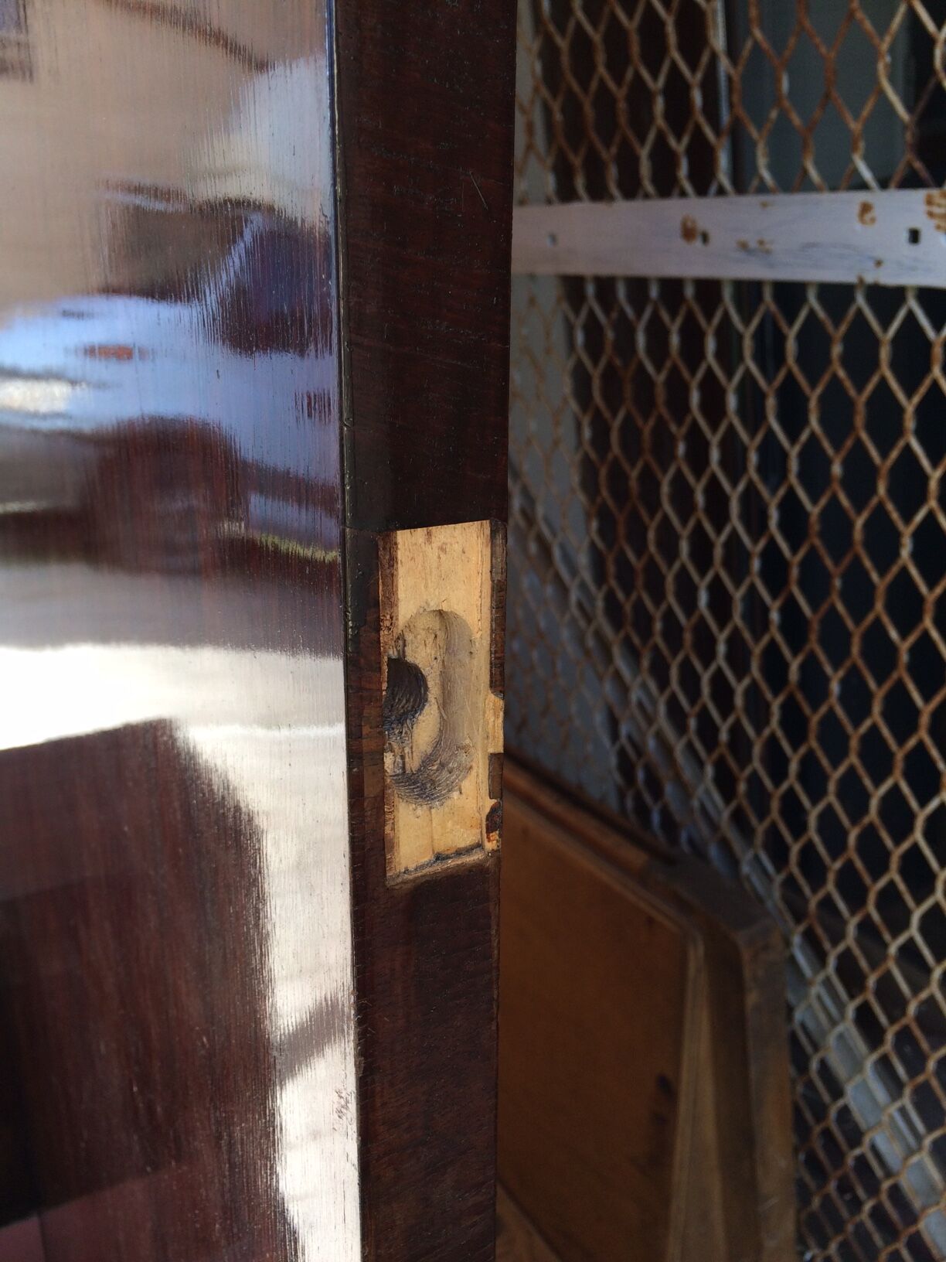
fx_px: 1057
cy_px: 631
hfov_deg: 48.2
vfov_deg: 61.7
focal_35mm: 29
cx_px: 473
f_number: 2.2
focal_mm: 4.15
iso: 32
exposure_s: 1/182
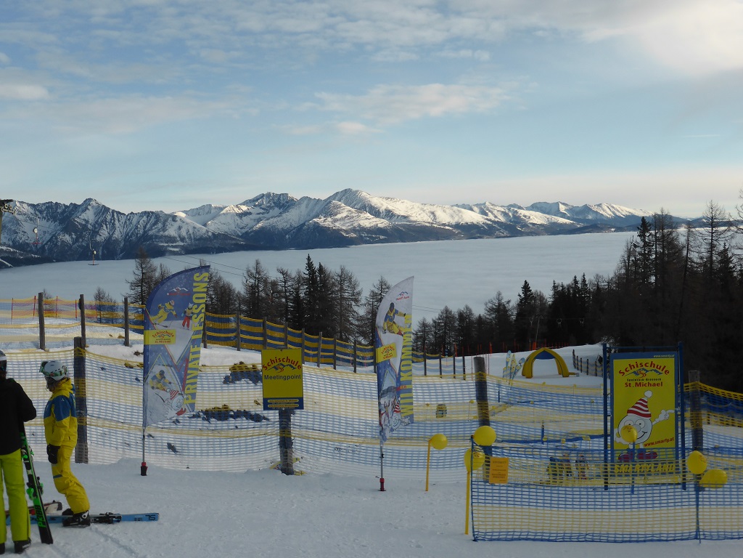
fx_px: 987
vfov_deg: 31.5
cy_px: 279
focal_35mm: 46
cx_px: 372
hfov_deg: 41.2
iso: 100
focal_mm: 7.9
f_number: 4.1
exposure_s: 1/800
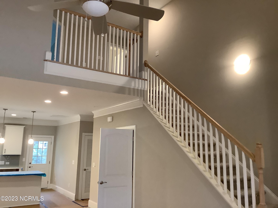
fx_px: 249
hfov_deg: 58.4
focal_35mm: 31
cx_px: 139
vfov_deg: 45.4
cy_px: 104
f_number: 2.4
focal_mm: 3.3
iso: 250
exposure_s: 1/60
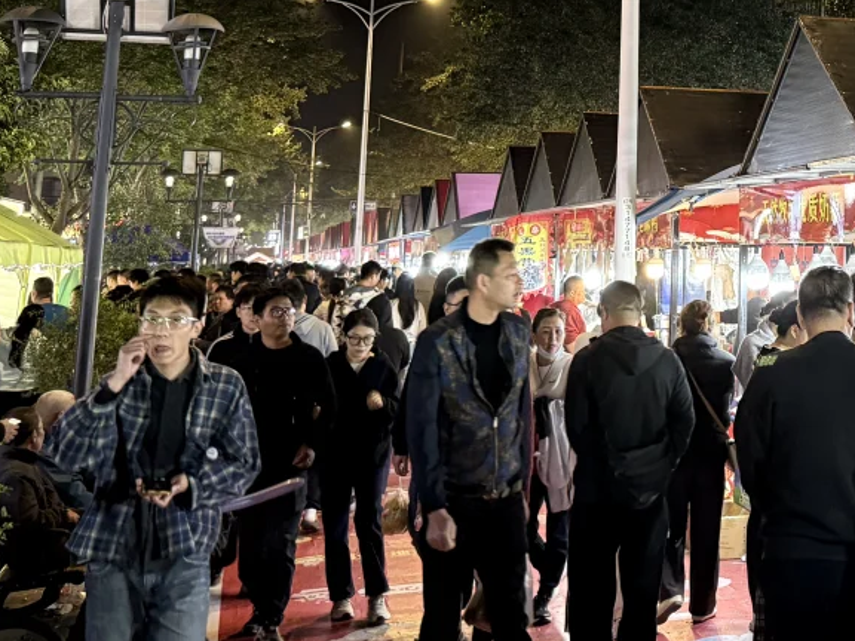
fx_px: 1482
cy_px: -95
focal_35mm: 60
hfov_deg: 30.5
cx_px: 800
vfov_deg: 22.8
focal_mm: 6.76
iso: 500
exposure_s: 1/50
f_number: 1.78
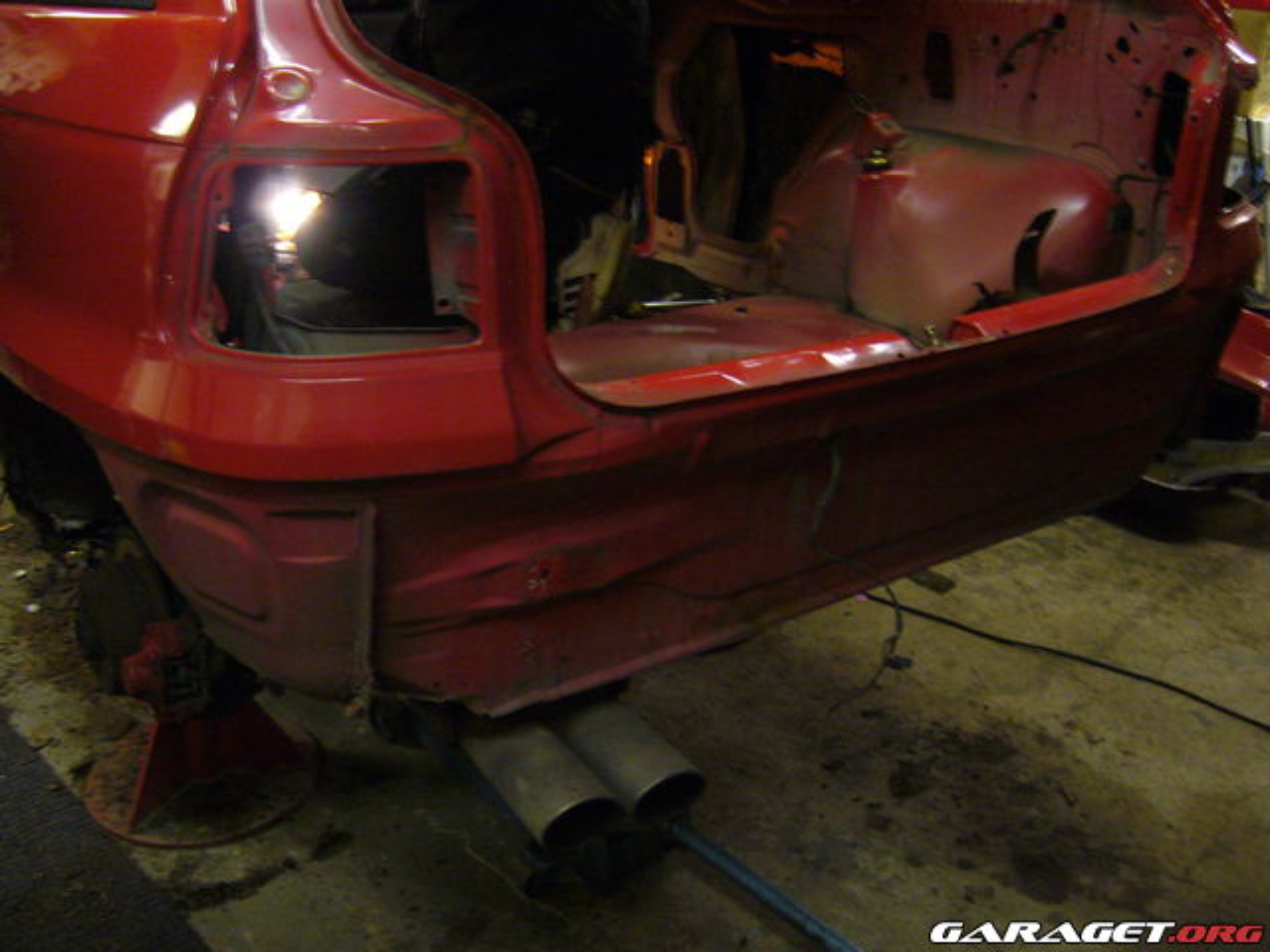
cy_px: 476
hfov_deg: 52.6
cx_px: 635
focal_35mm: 35
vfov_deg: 40.7
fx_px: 1284
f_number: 2.8
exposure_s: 1/8
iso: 200
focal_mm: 5.8
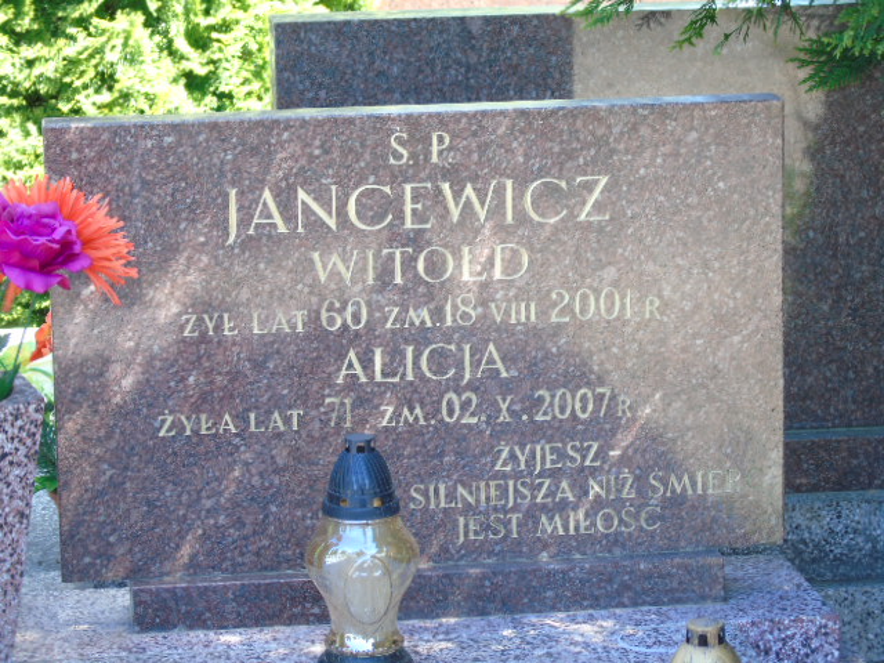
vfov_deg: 12.0
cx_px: 442
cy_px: 332
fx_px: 3167
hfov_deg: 15.9
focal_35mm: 124
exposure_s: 1/30
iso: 80
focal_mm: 22
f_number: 4.6
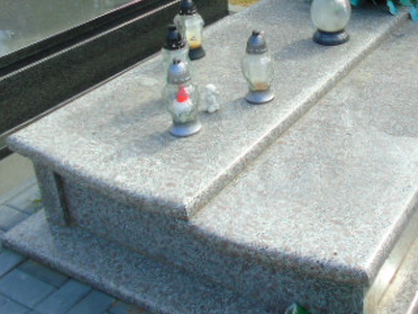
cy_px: 72
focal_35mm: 50
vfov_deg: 28.6
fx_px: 604
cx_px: 320
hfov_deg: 37.1
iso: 80
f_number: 3.4
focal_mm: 4.4
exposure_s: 1/500
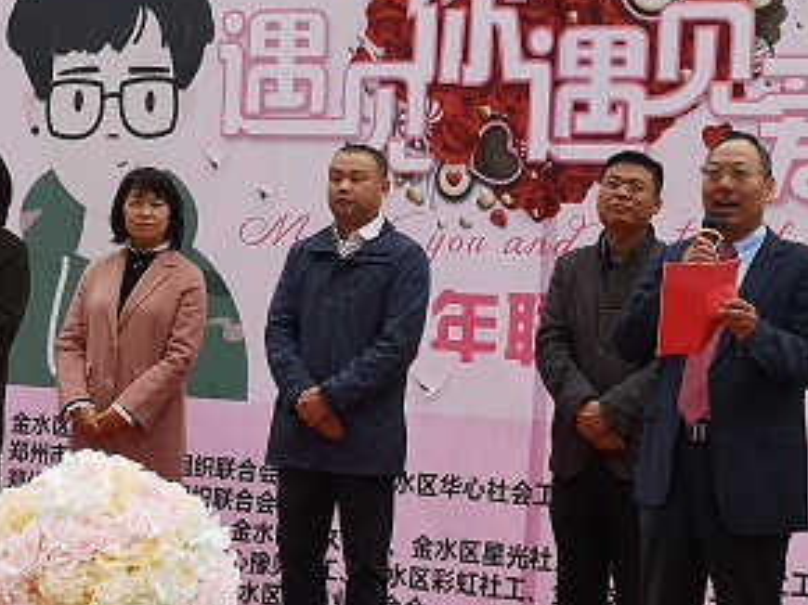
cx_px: 543
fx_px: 2029
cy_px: 273
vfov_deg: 16.9
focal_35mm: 87
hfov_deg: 22.4
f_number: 1.8
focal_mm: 3.95
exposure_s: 1/675
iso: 50
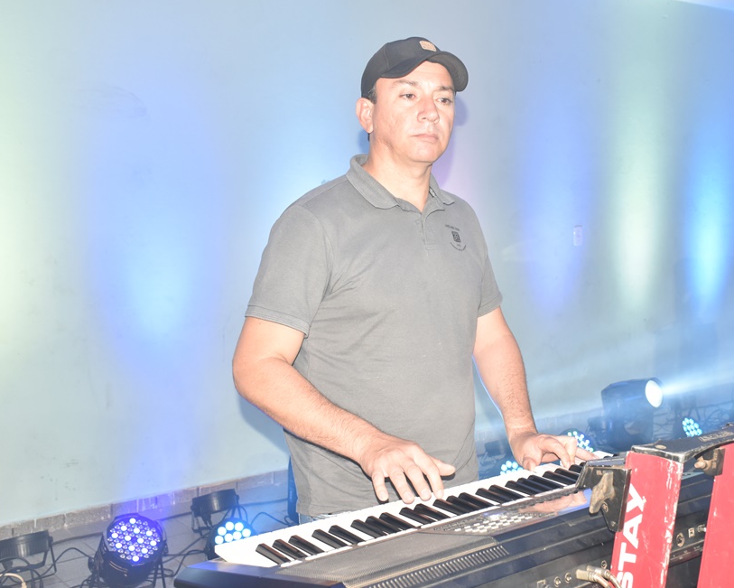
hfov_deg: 40.9
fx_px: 978
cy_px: 293
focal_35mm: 45
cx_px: 446
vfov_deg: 33.5
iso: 800
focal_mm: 26
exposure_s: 1/100
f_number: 6.3
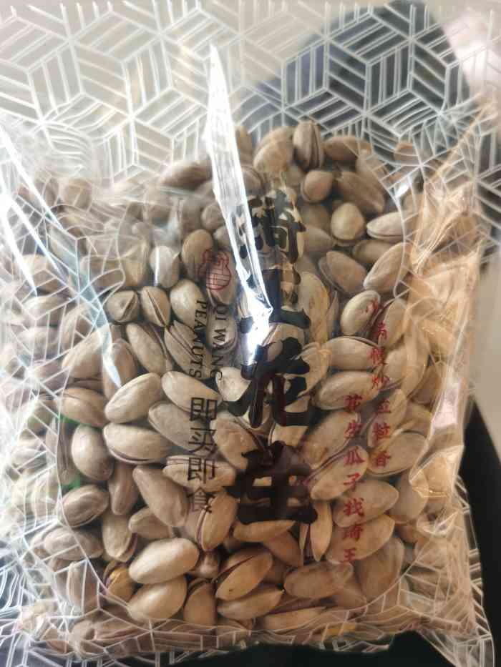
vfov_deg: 65.3
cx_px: 250
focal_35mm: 27
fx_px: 521
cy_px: 334
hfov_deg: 51.4
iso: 160
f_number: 1.6
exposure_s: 1/50
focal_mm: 5.56
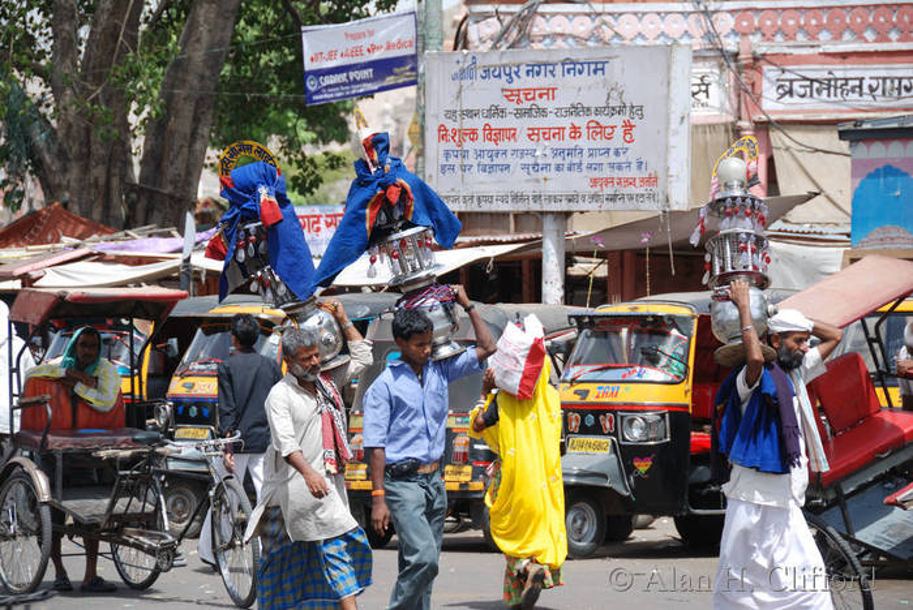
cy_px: 305
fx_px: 4569
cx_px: 456
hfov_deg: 11.4
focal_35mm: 180
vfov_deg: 7.6
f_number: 5.6
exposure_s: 1/250
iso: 100
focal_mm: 120
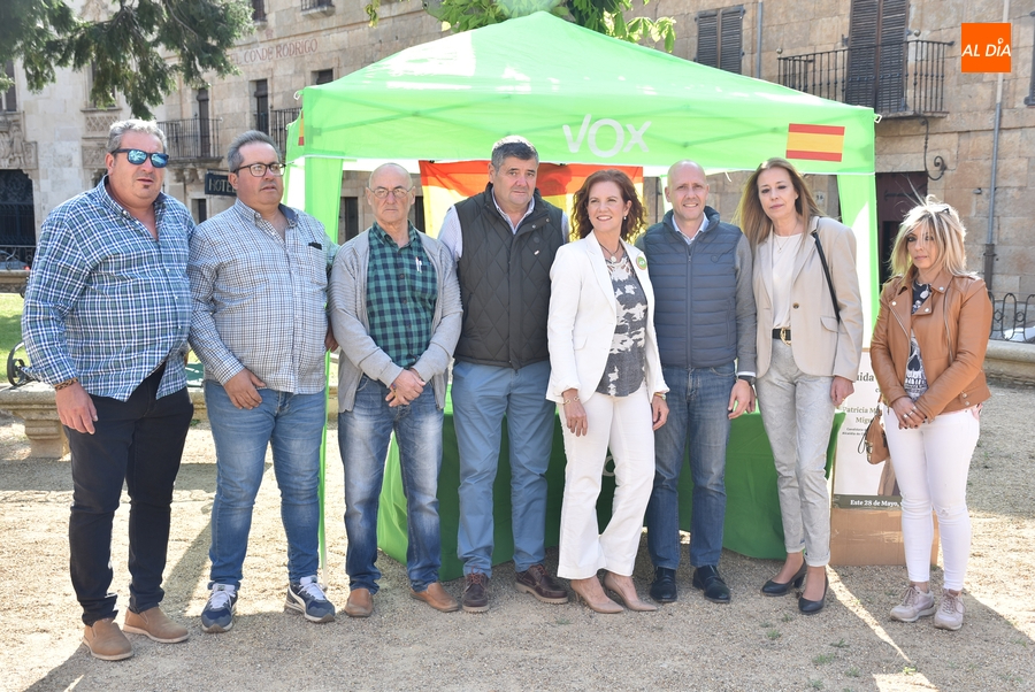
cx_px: 518
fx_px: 1295
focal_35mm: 45
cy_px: 346
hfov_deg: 43.6
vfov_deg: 29.9
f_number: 4
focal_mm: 30
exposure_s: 1/125
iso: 100
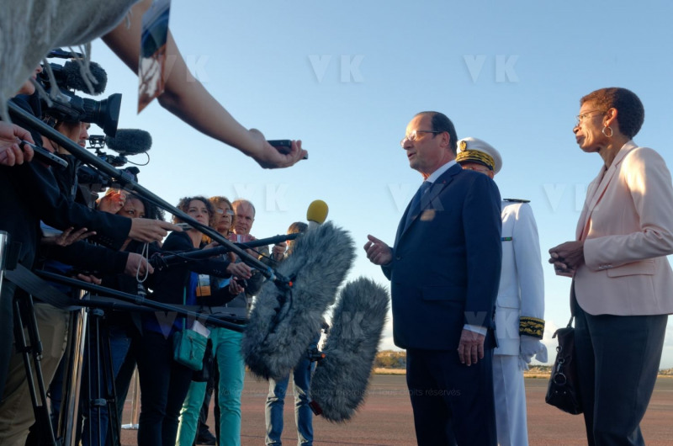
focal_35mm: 36
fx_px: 672
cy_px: 223
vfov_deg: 36.7
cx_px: 336
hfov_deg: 53.2
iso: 250
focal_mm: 24
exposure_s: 1/200
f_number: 7.1
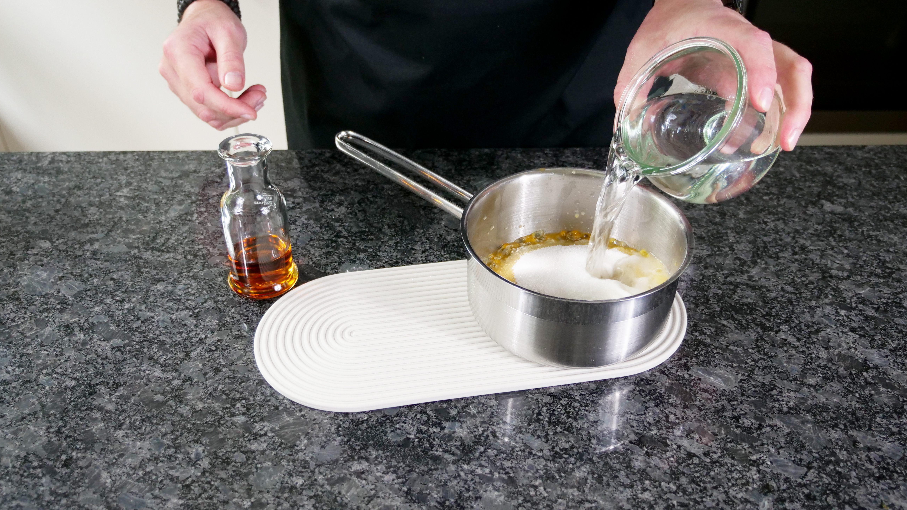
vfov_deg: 33.7
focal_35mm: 35
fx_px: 842
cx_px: 454
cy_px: 274
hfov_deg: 56.6
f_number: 2.8
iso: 800
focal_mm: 16
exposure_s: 1/60
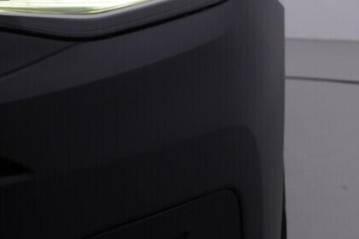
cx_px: 356
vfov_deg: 11.0
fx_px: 1237
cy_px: 17
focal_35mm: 124
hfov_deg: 16.2
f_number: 5
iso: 125
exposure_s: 1/125
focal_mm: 24
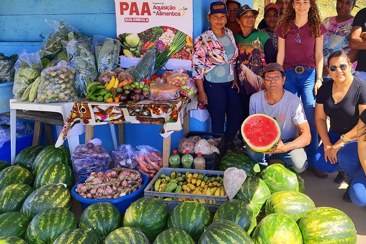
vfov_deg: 37.3
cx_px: 229
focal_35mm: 35
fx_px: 356
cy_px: 76
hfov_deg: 53.8
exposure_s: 1/319
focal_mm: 5.89
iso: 50
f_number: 1.89
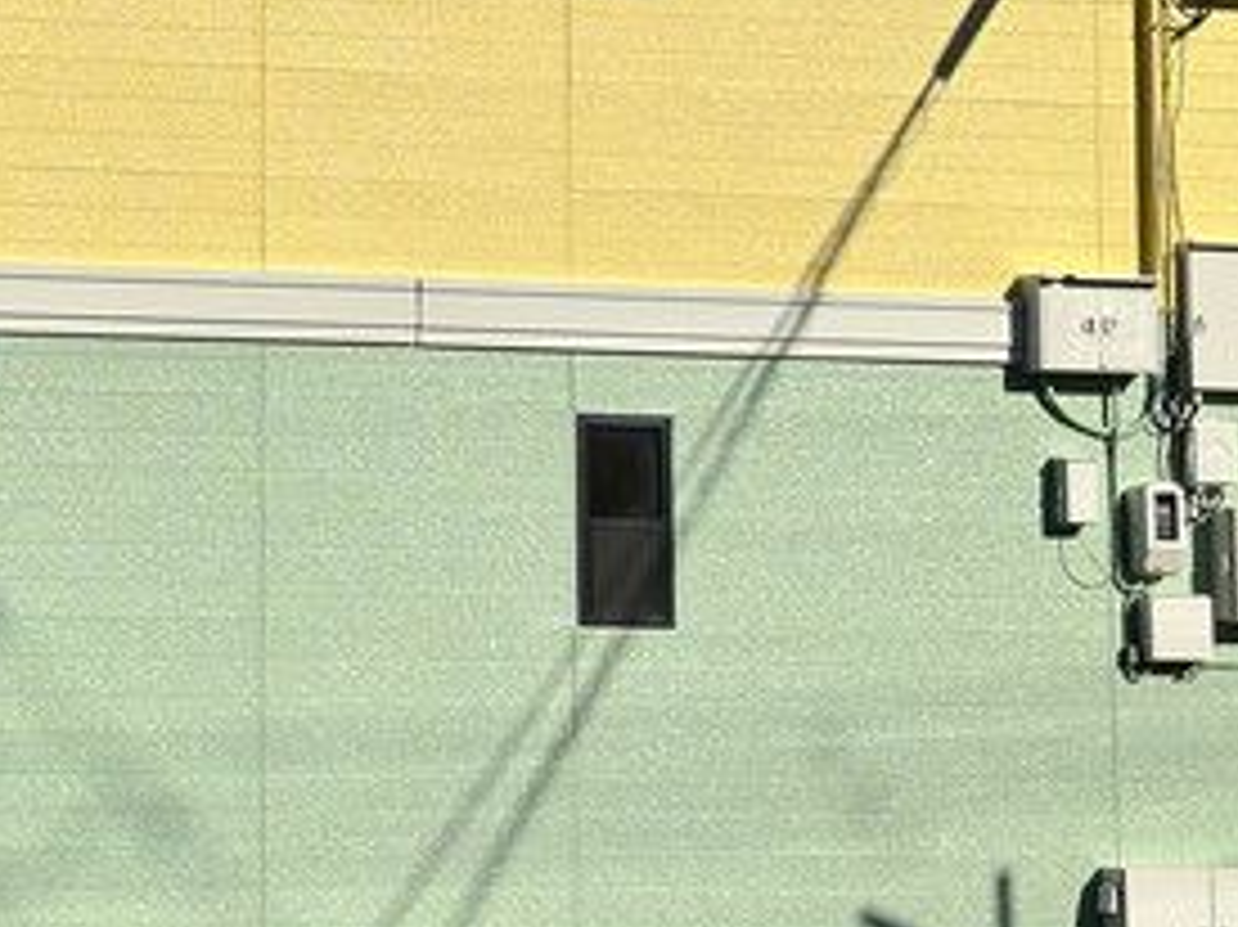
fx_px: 4326
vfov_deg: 12.2
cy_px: 108
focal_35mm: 121
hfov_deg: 16.0
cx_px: 50
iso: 25
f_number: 1.6
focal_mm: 5.96
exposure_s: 1/8333
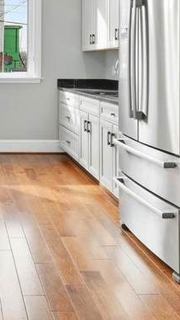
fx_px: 424
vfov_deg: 39.8
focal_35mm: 50
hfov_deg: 22.0
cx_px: -43
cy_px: 67
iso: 250
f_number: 9
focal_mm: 14
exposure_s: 1/80
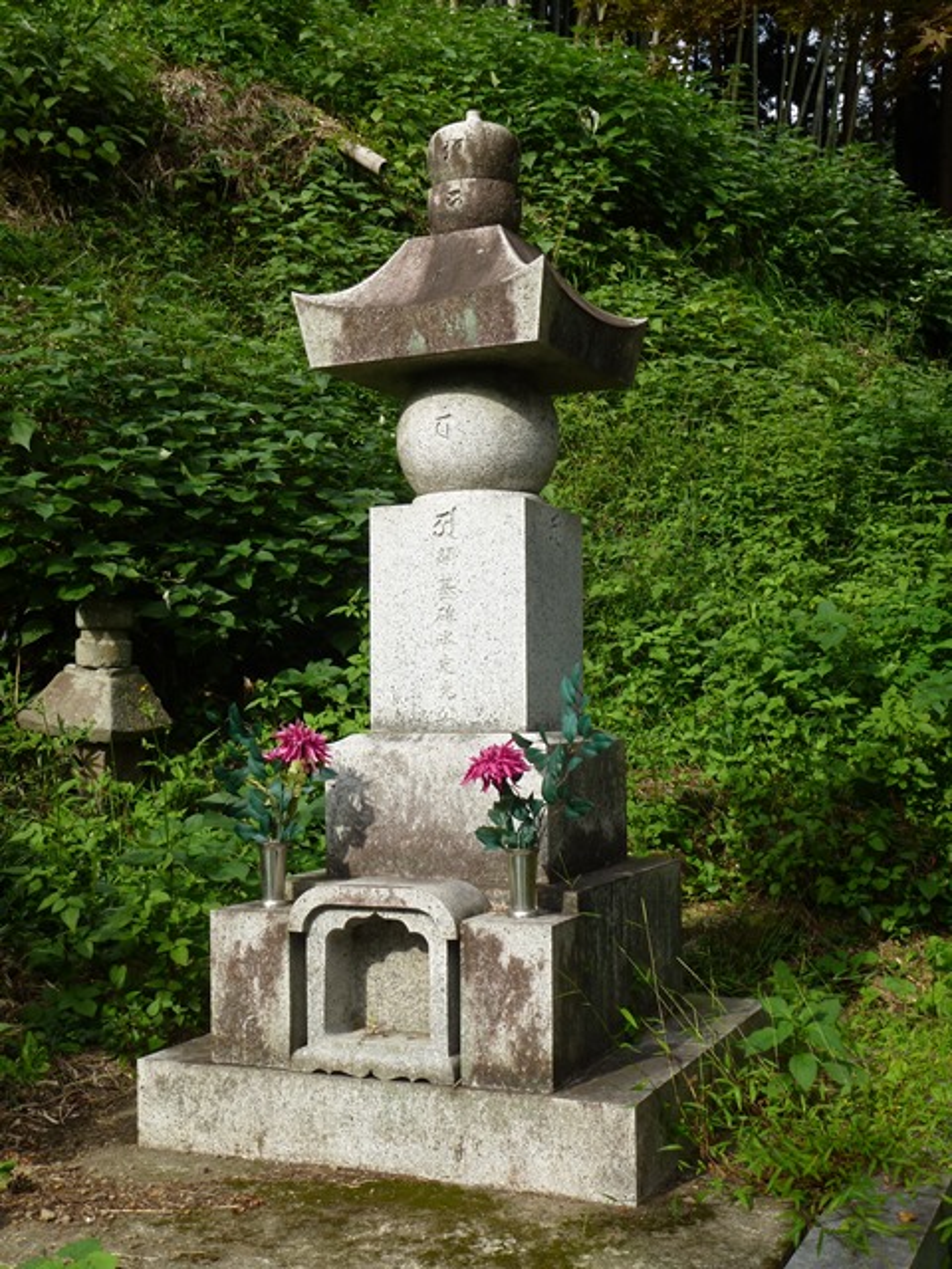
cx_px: 476
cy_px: 634
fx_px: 1503
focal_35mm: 41
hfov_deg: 35.1
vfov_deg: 45.8
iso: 100
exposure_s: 1/320
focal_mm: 7.4
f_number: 3.9
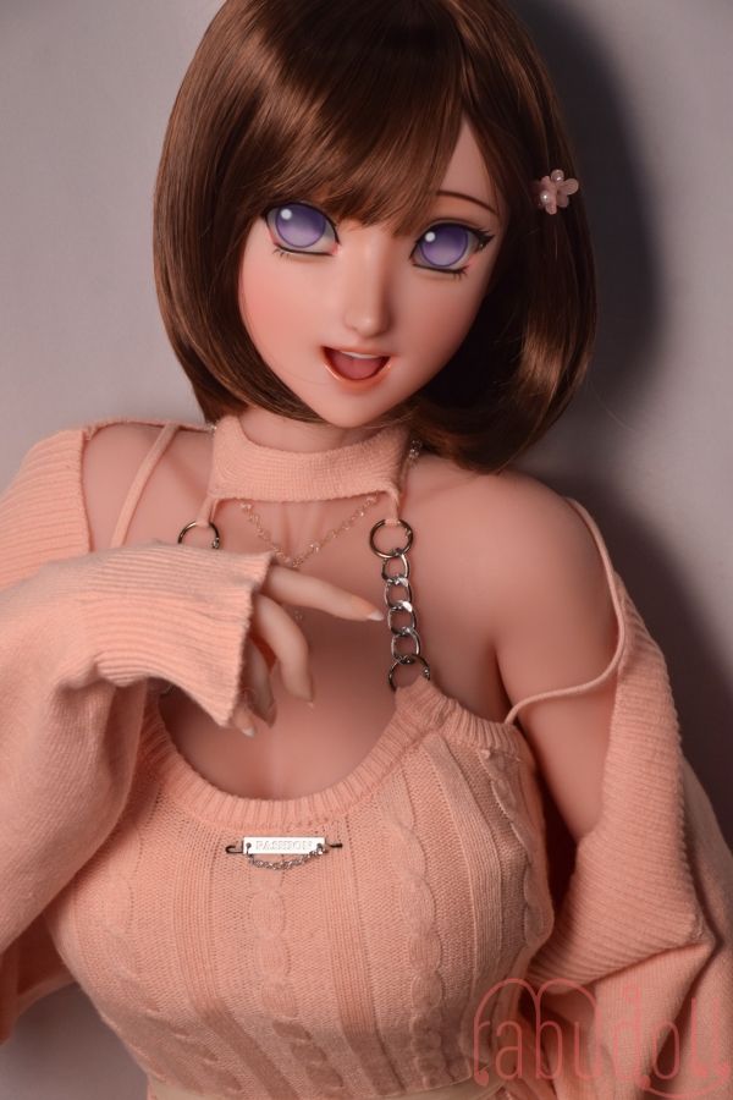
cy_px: 550
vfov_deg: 19.5
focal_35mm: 105
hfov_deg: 13.0
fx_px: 3207
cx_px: 366
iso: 500
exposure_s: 1/180
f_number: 8
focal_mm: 70
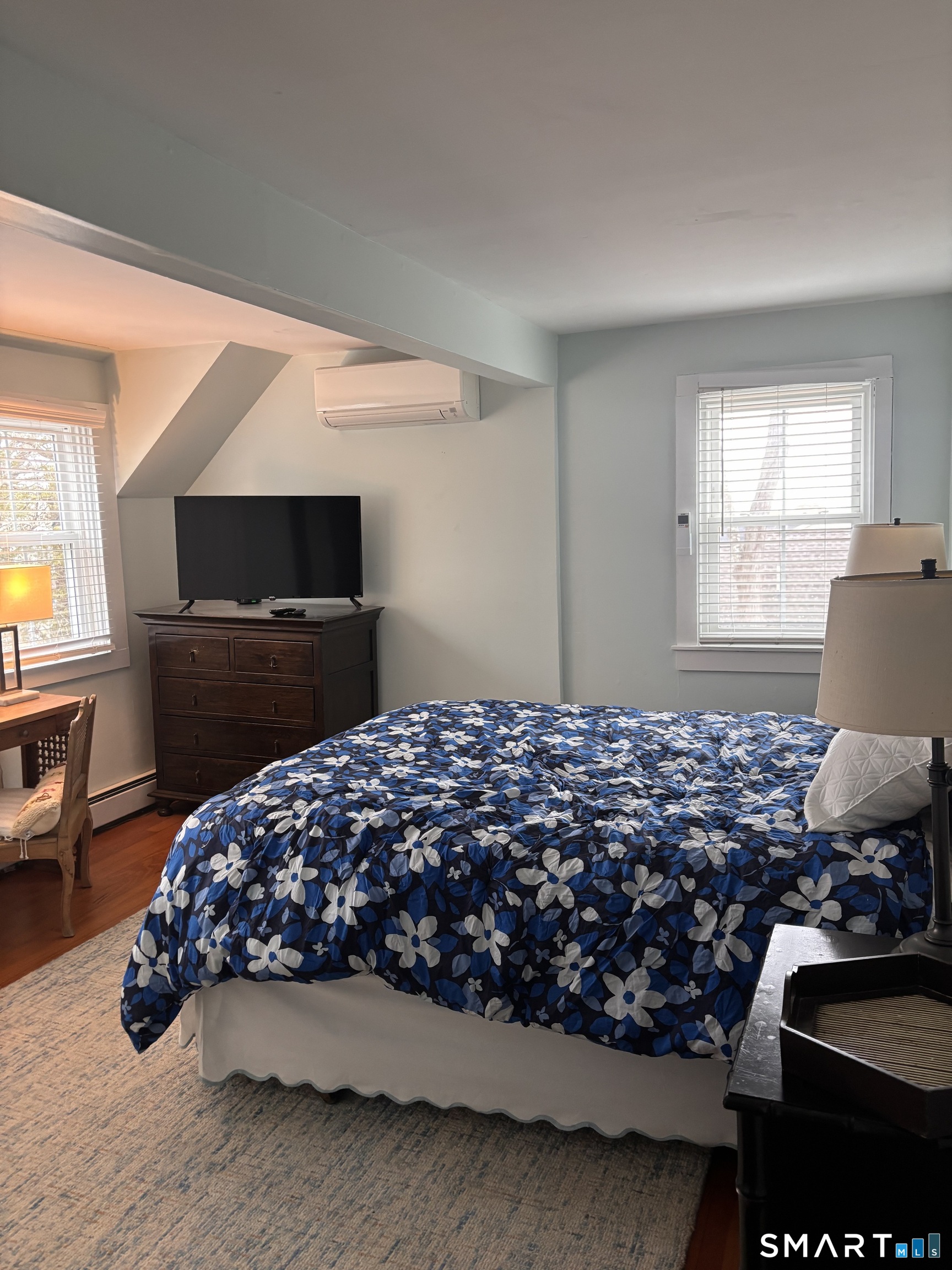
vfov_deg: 67.3
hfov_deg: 53.1
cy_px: 635
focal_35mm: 26
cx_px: 476
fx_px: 953
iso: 200
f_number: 1.6
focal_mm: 5.96
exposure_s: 1/60
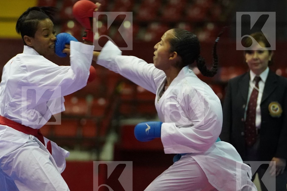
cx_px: 113
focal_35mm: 262
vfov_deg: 5.2
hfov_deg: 7.9
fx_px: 2089
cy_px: 106
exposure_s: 1/640
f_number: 2.8
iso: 6400
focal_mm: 132
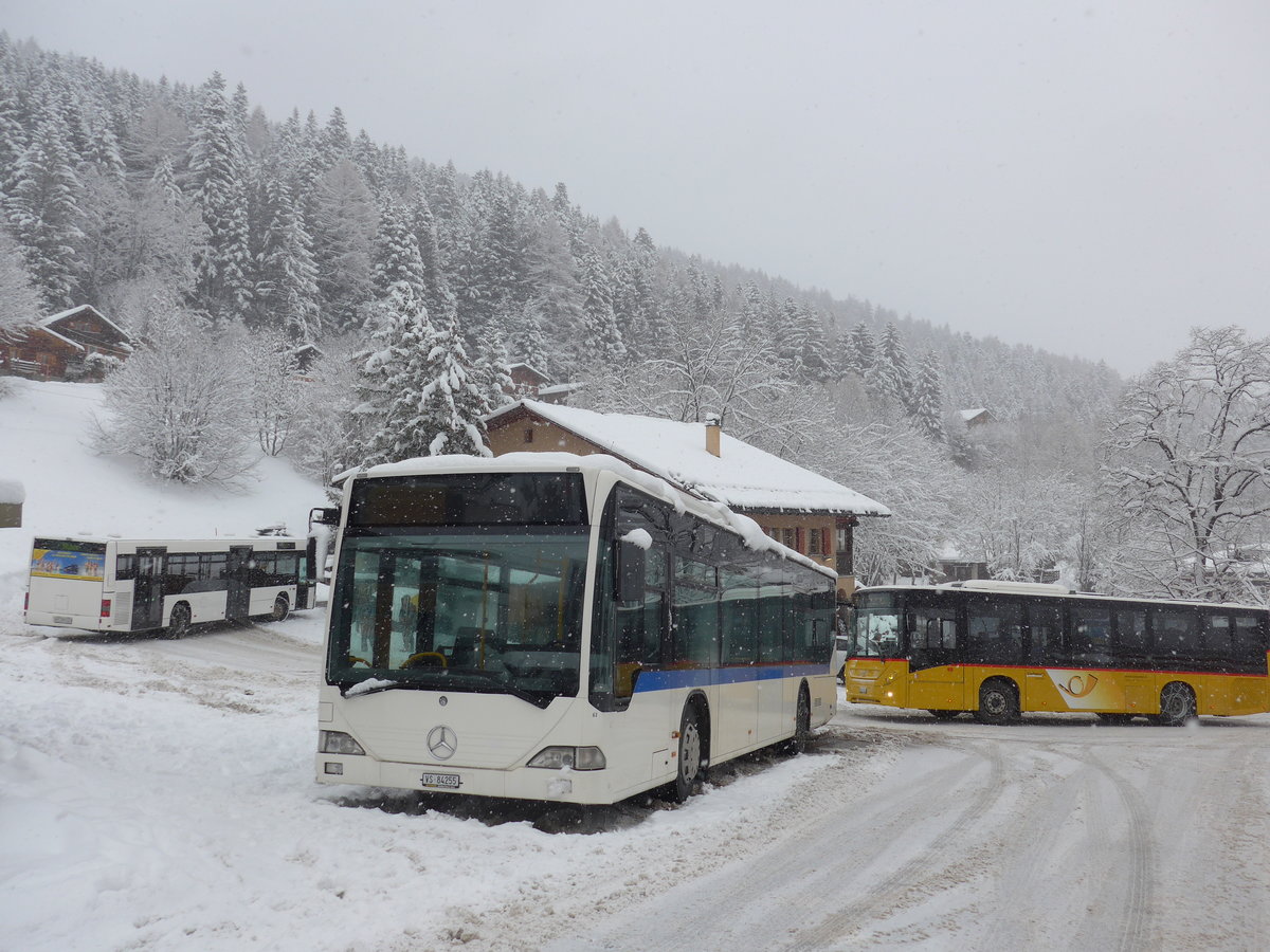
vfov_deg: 48.2
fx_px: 1064
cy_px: 476
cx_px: 635
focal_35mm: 29
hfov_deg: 61.7
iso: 80
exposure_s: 1/500
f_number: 2.8
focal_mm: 6
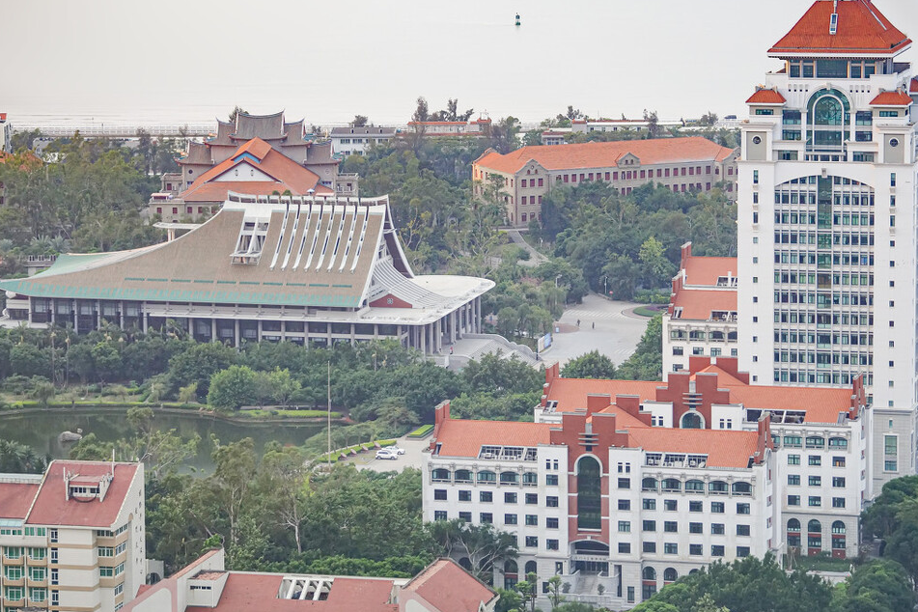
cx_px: 503
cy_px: 314
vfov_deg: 8.4
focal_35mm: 164
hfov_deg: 12.5
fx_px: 4182
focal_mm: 130
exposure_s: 1/160
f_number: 4.5
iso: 640
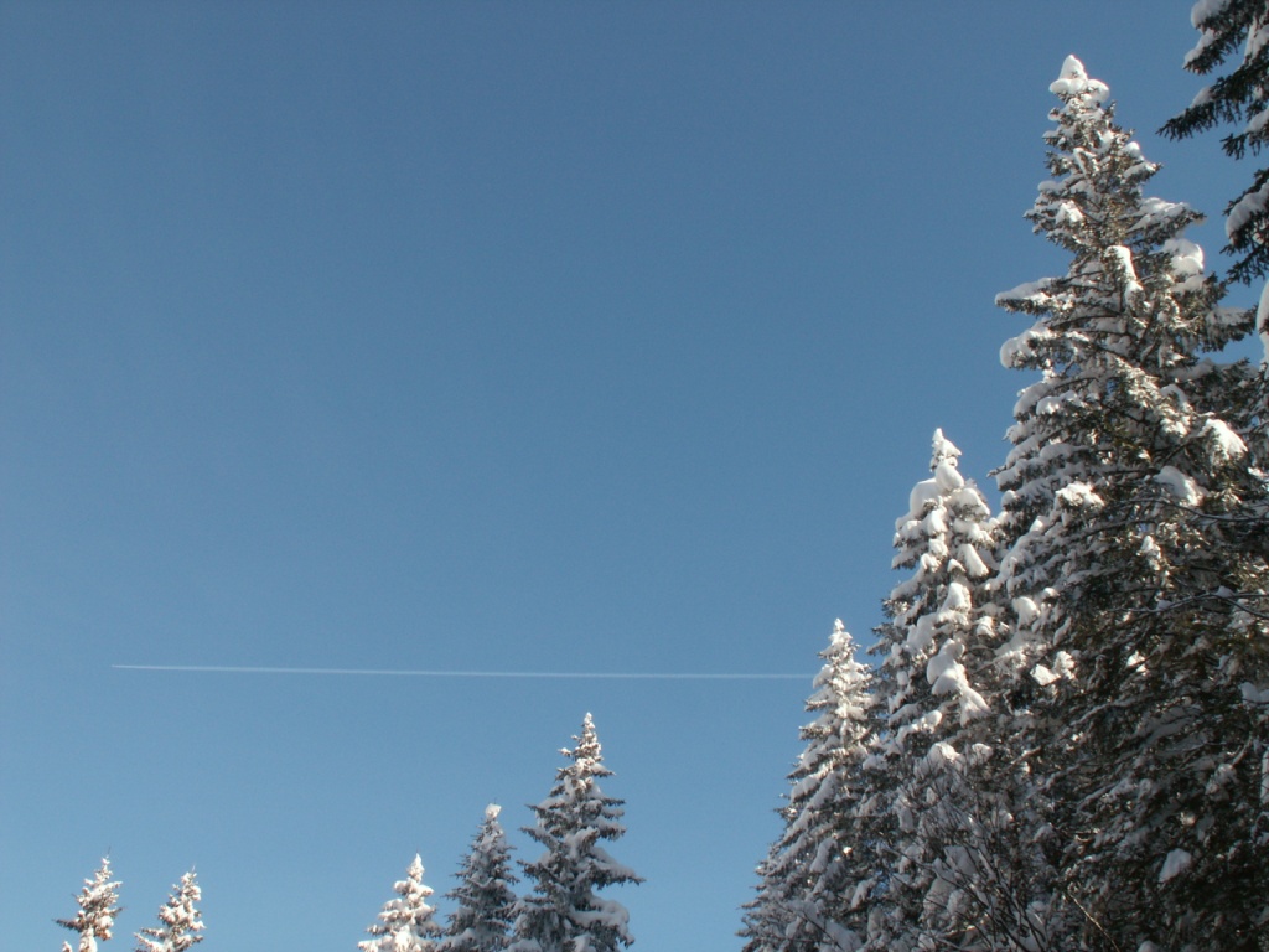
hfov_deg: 46.8
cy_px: 476
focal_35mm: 40
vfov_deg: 36.0
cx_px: 634
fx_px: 1466
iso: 50
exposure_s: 1/125
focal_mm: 6.62
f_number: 8
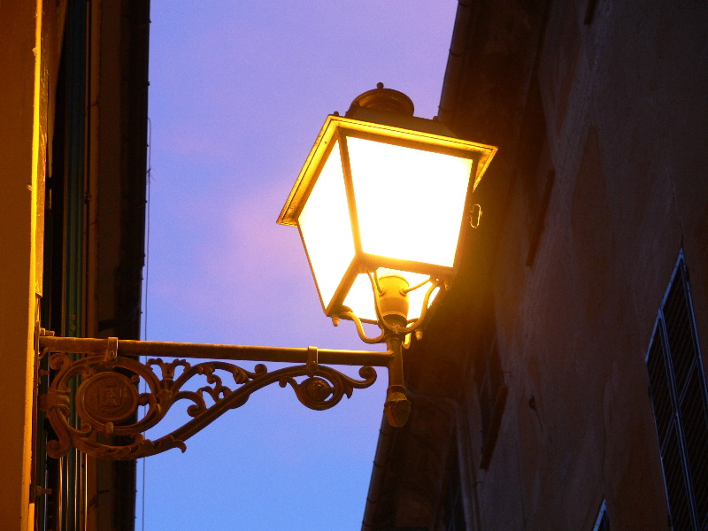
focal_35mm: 126
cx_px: 354
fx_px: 2577
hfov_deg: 15.6
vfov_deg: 11.8
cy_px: 266
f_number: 3.6
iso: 80
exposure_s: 1/8
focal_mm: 26.6
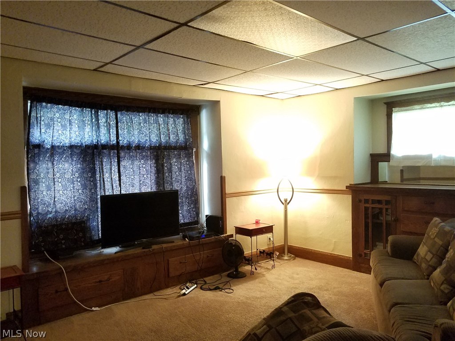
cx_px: 228
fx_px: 342
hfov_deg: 67.3
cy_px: 170
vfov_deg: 53.1
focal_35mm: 26
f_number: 1.7
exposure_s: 1/10
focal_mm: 4.2
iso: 400
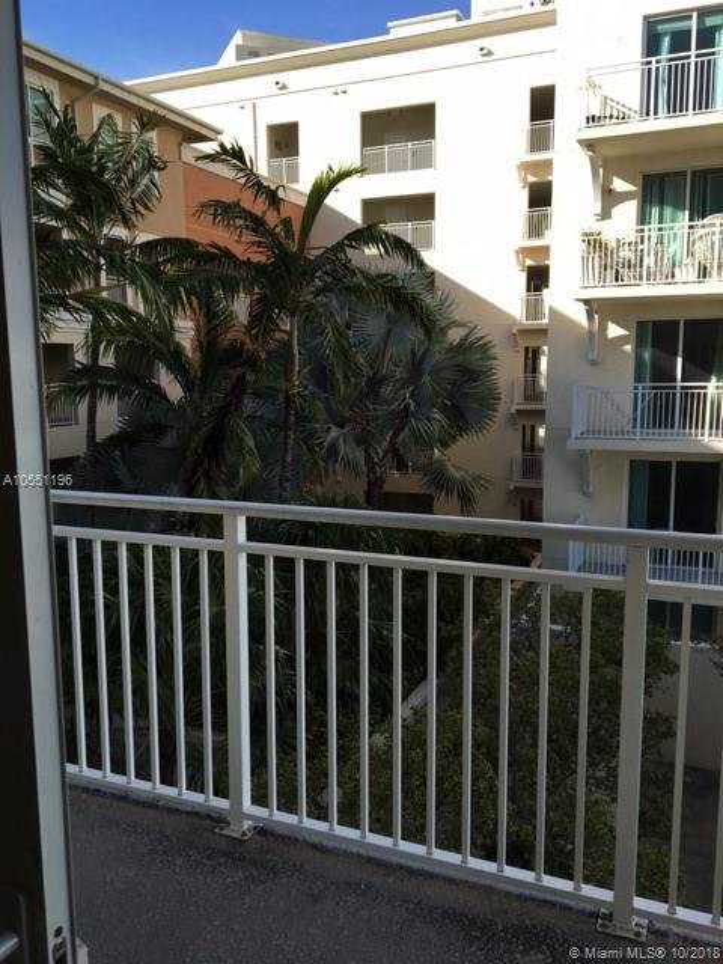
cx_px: 362
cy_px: 482
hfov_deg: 48.2
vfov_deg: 61.7
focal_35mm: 29
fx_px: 808
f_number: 2.2
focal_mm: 4.15
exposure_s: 1/785
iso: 25
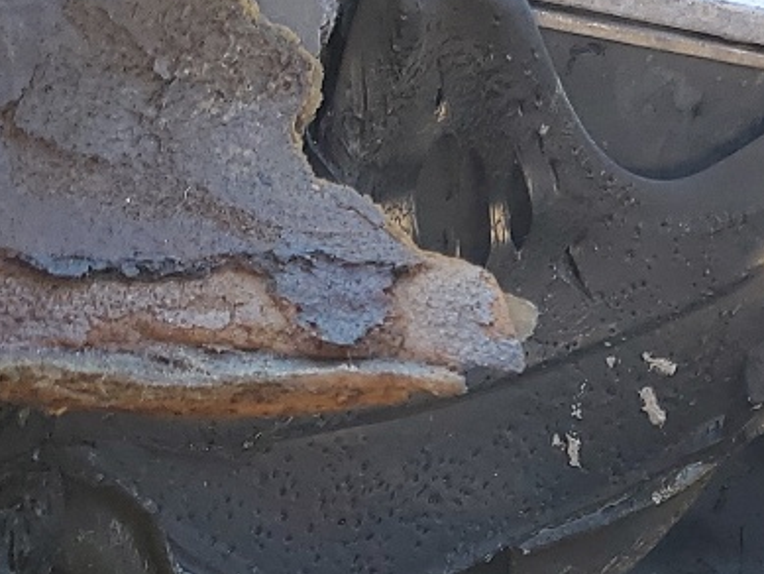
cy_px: 572
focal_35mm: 107
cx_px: 762
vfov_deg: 13.6
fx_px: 2362
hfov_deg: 17.9
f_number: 1.5
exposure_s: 1/132
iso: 50
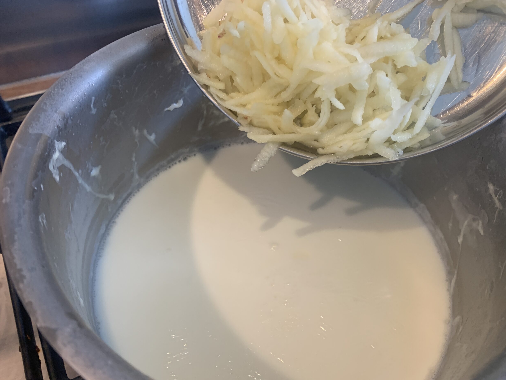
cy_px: 194
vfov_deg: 51.4
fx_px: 395
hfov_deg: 65.3
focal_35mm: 27
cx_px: 261
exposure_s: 1/50
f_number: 1.8
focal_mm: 4.25
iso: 125
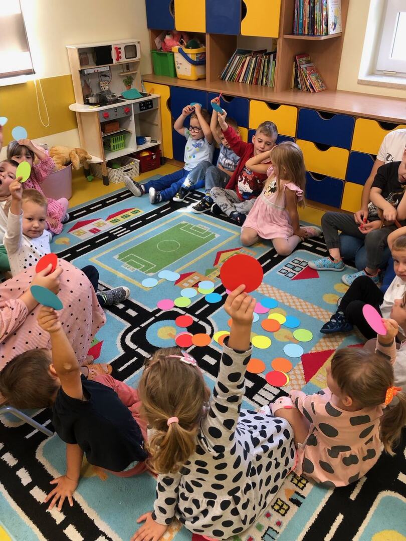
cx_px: 203
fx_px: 438
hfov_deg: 49.7
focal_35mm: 28
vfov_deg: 63.4
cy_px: 270
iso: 160
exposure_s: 1/100
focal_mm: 3.99
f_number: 1.8
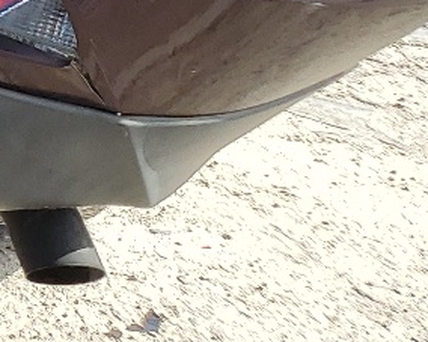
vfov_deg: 10.0
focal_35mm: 143
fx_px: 1811
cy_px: -354
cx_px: -644
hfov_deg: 11.1
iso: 50
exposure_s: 1/2000
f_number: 1.5
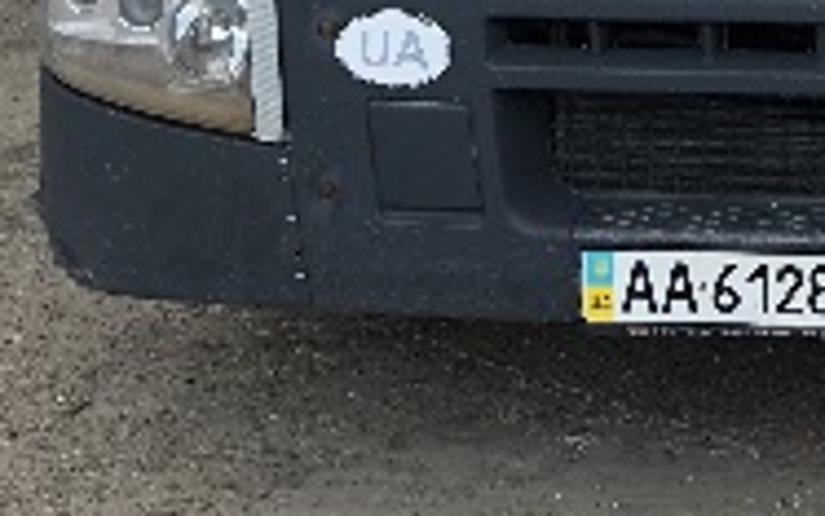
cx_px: 878
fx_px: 2564
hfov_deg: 17.7
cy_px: -595
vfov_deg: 10.4
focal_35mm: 114
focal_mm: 3.99
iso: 20
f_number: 1.8
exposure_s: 1/1548
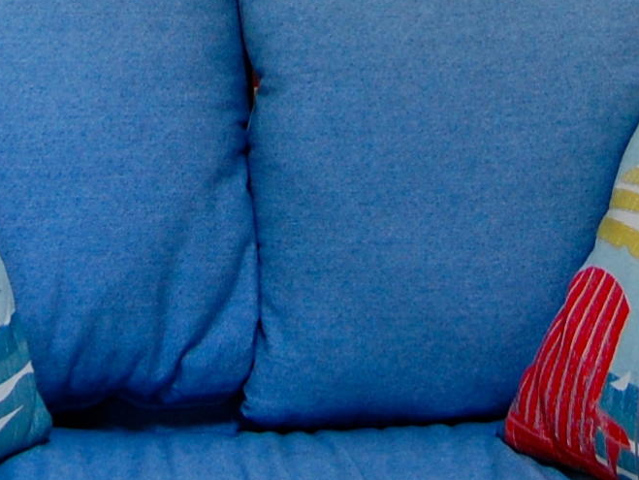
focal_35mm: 118
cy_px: -419
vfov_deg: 11.5
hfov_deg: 16.6
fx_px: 2179
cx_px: 217
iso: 400
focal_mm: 18
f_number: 4
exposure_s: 1/60
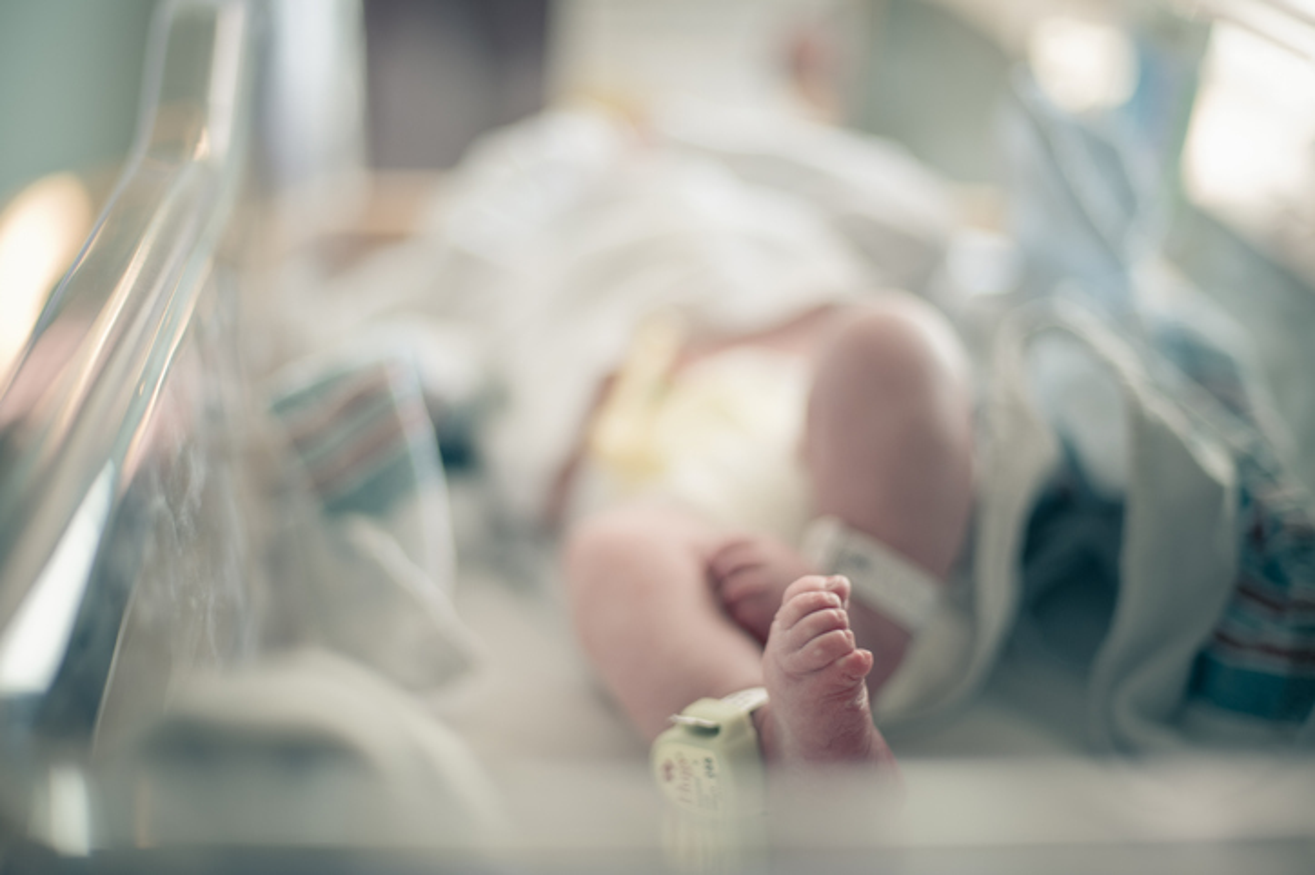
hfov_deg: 39.6
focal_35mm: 50
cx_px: 658
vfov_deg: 27.0
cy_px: 438
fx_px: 1825
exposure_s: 1/250
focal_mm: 50
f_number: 1.4
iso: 200
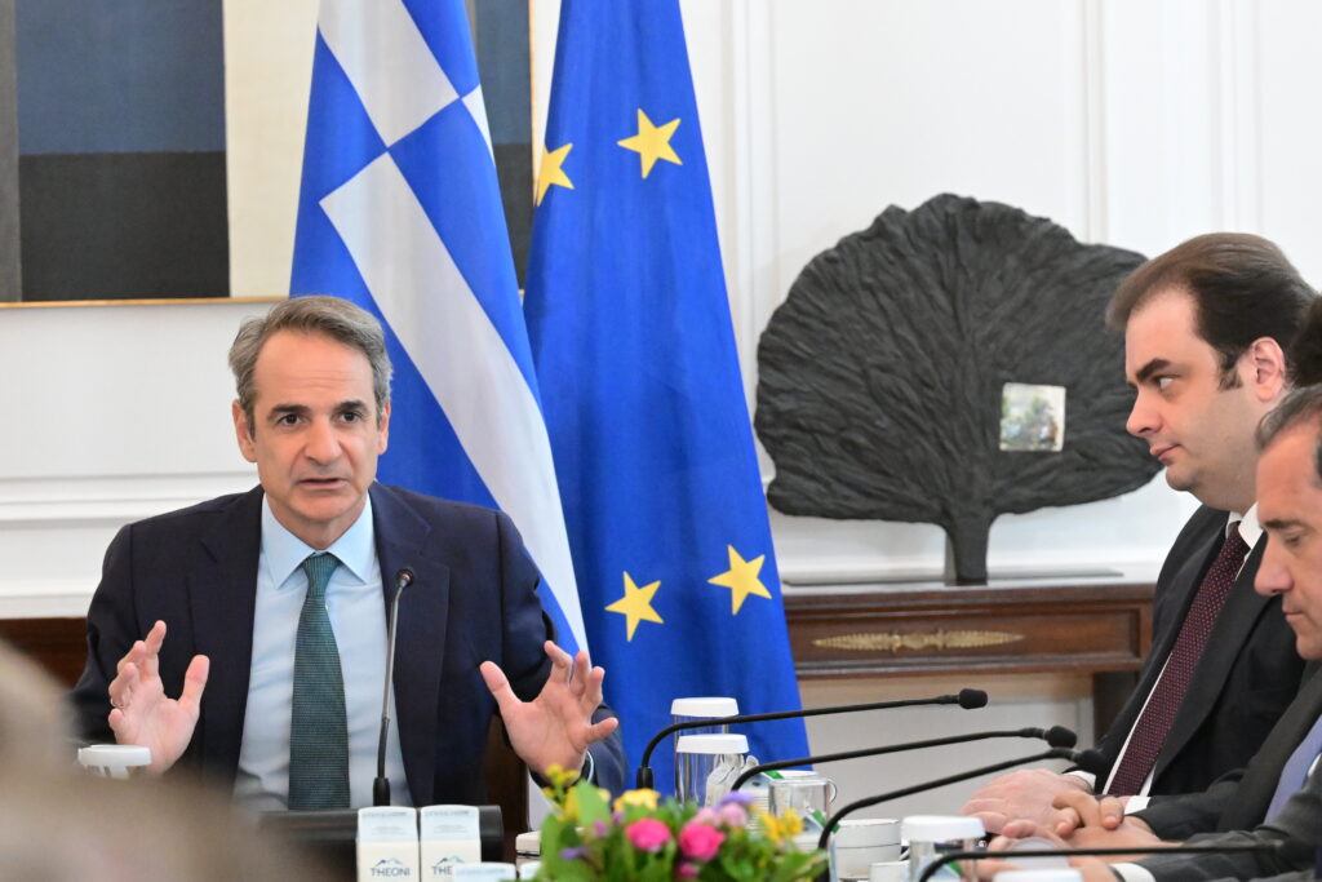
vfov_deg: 6.5
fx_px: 7712
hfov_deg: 9.8
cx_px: 661
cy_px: 441
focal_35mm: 210
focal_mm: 140
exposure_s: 1/500
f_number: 6.3
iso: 10000
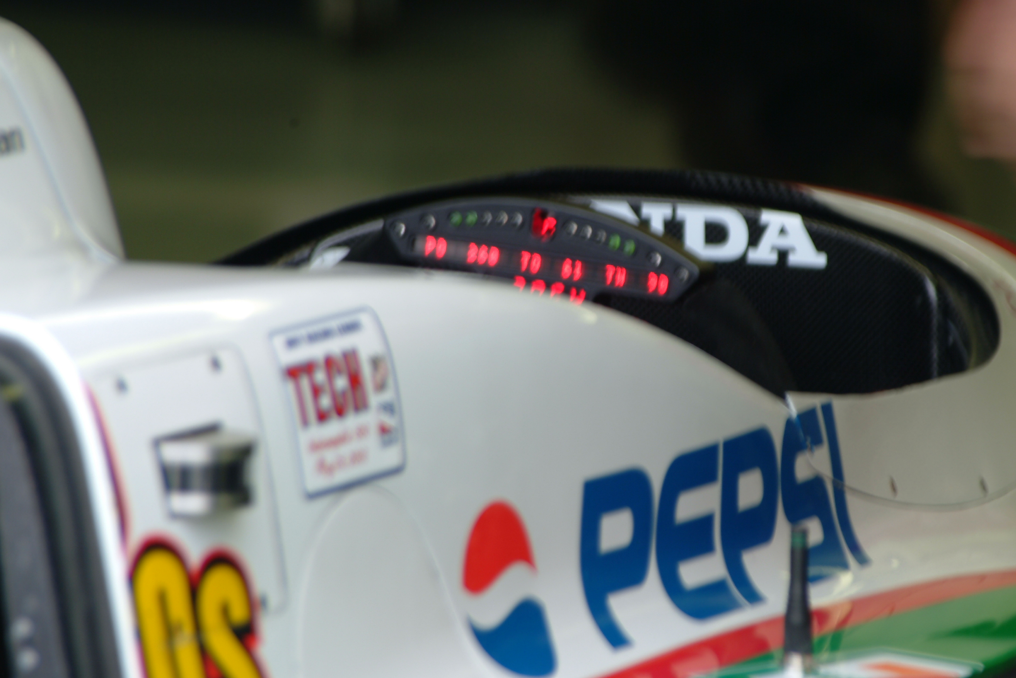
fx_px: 16358
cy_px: 265
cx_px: 587
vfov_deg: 2.4
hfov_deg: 3.6
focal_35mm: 580
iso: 100
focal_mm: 299
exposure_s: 1/20
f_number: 6.3
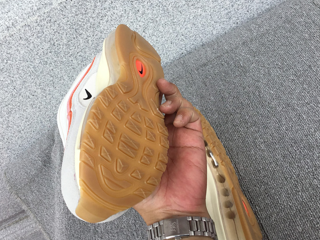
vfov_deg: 37.7
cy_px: 103
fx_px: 351
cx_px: 134
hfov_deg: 48.8
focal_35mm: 38
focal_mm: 3.3
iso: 25
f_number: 2.4
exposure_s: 1/362
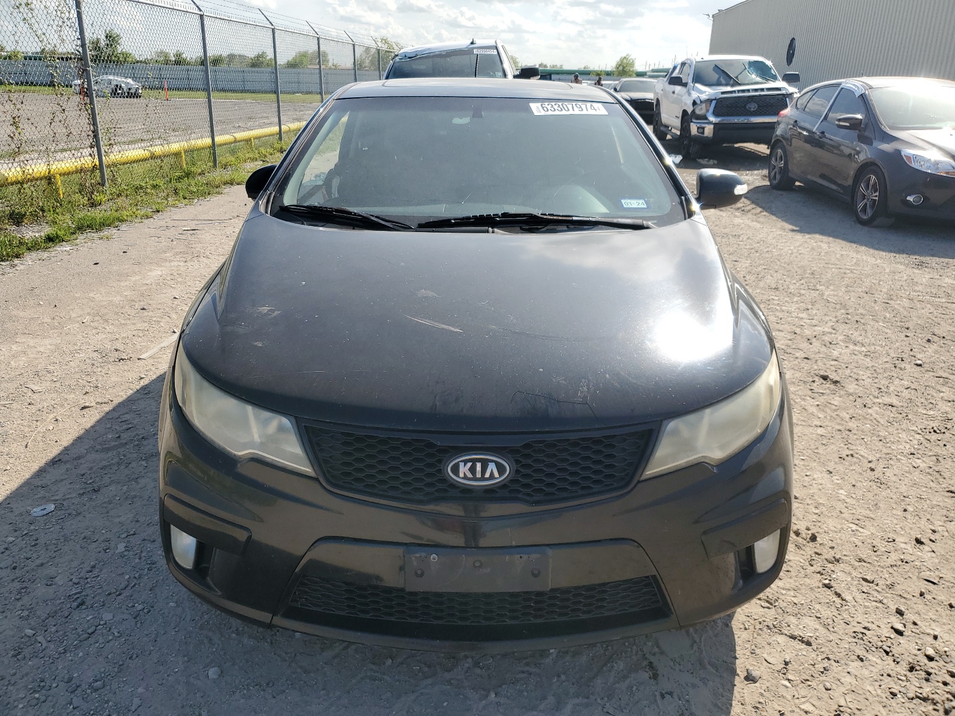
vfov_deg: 53.1
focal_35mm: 26
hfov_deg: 67.3
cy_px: 358
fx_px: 717
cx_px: 478
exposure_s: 1/2500
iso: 50
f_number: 1.5
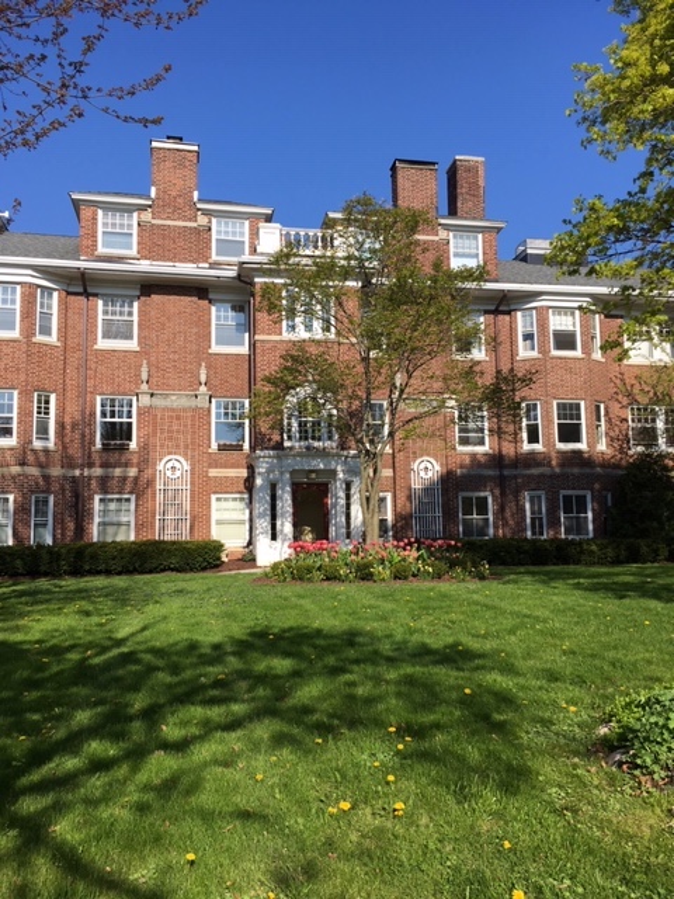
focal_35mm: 29
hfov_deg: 48.2
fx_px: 753
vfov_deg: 61.7
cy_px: 450
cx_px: 337
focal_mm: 4.15
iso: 25
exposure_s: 1/1479
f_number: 2.2
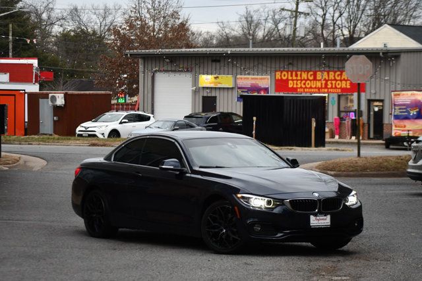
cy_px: 140
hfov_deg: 16.1
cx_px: 211
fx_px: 1489
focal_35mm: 127
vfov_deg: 10.8
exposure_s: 1/250
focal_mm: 85
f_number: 4.8
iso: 800
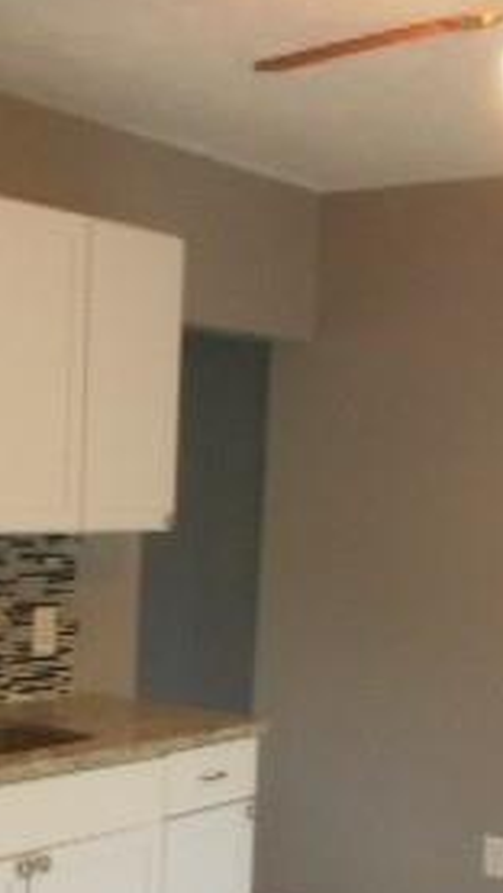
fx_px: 1492
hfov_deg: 19.1
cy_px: 677
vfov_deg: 32.6
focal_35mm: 63
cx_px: 203
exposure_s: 1/25
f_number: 3.7
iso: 560
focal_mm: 4.5
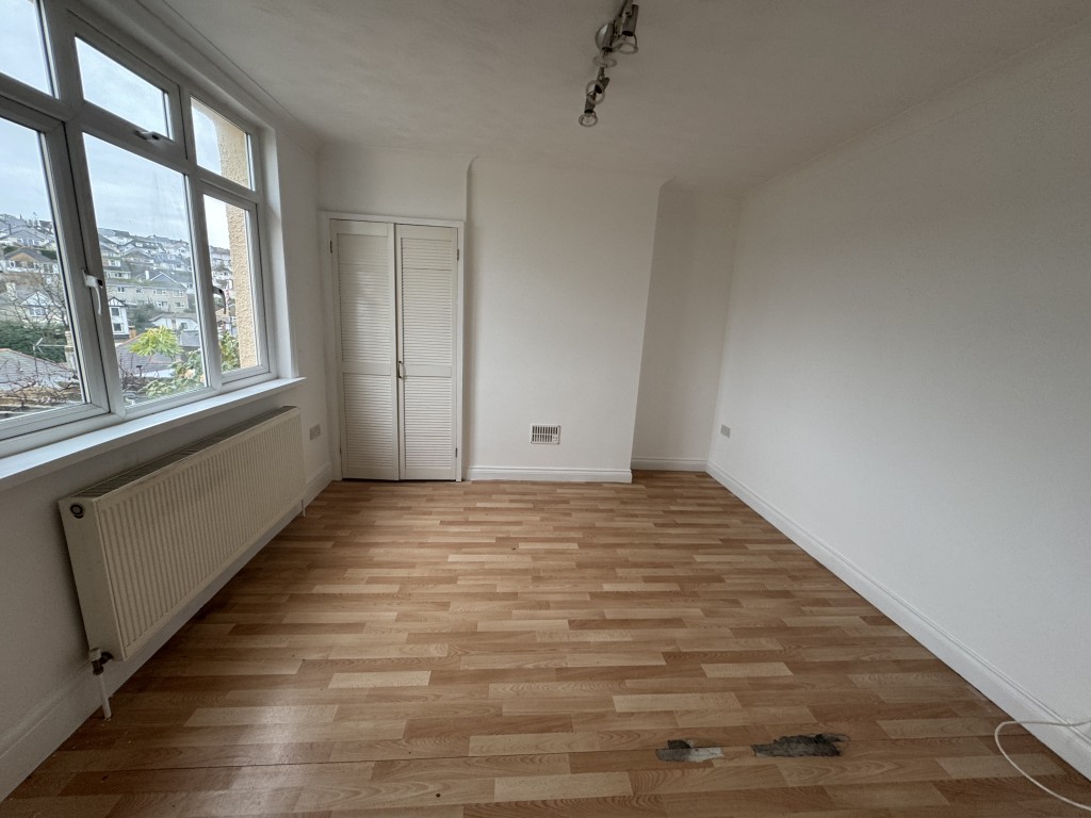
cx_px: 546
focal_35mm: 14
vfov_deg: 85.7
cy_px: 409
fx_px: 441
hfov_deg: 102.1
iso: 125
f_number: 2.2
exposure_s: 1/99
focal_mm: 2.22
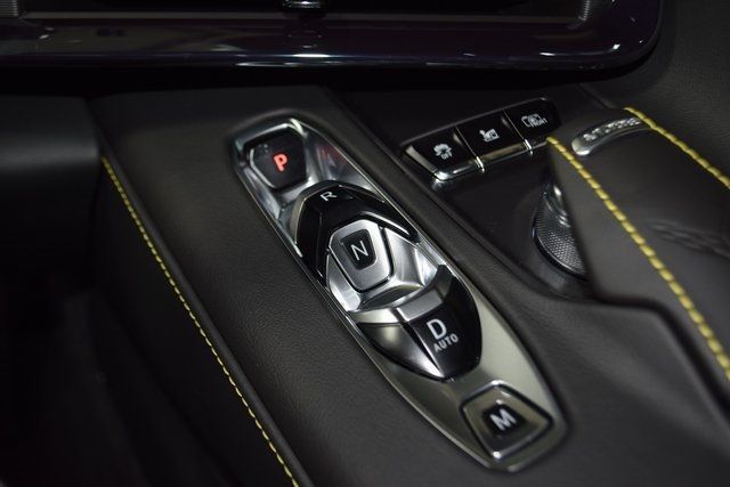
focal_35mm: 42
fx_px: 852
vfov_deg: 31.9
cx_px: 365
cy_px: 244
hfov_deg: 46.4
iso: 450
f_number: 4.5
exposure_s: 1/30
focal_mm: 28
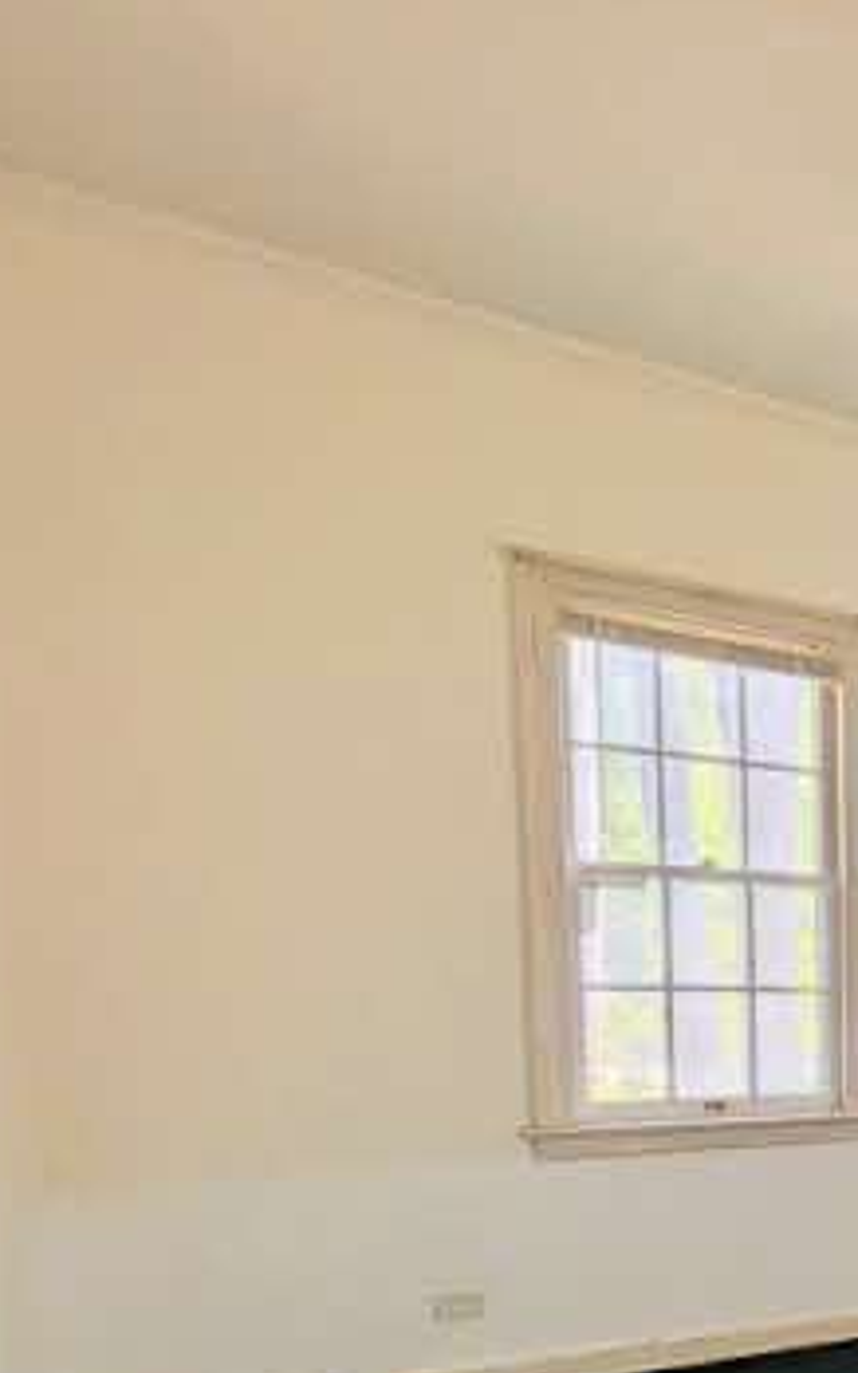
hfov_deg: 25.8
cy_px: 1102
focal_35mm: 34
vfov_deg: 52.9
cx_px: 1334
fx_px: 1273
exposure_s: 1/154
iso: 54
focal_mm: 1.85
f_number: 2.2
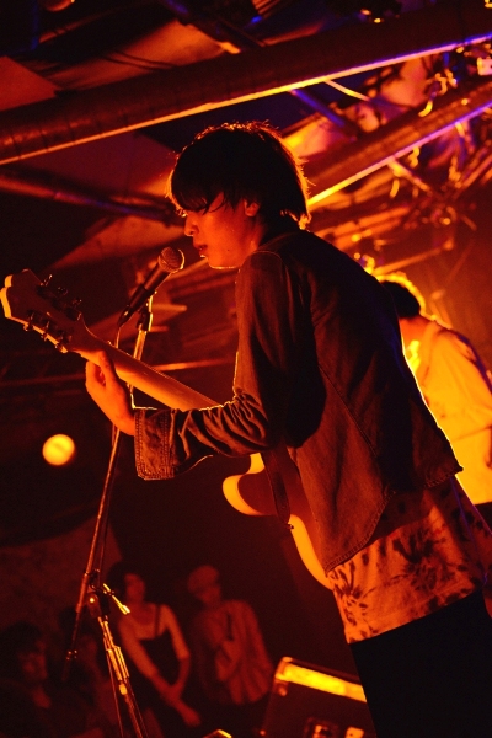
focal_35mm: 50
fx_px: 1025
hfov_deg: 27.0
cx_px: 246
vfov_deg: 39.6
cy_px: 369
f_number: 4
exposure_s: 1/100
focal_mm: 50
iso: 6400
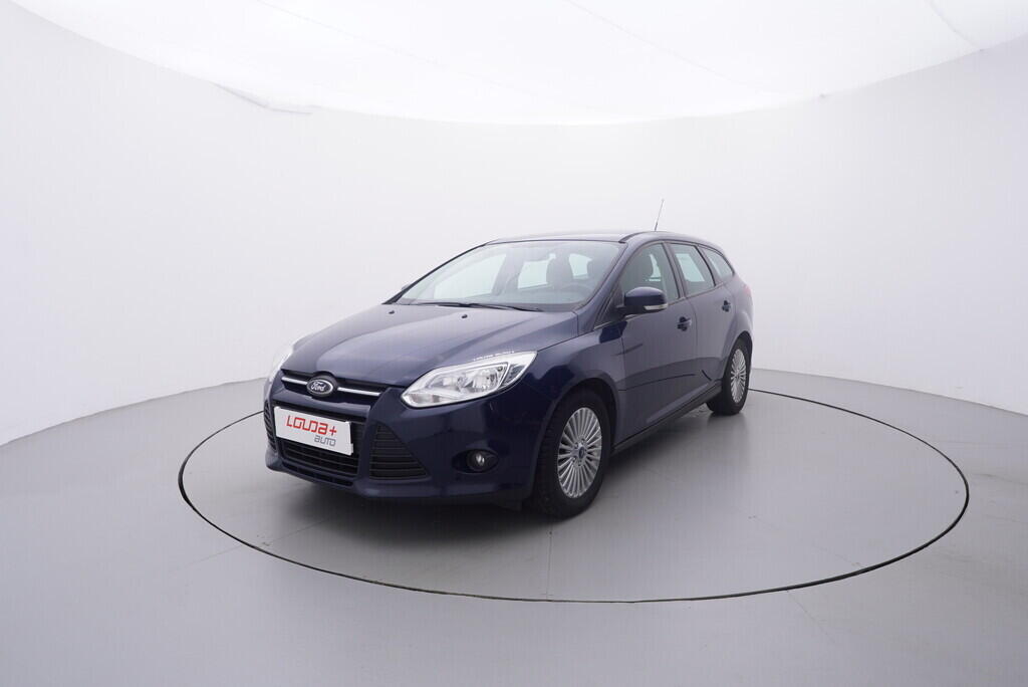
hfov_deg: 77.3
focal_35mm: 22
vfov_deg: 56.2
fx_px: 643
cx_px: 514
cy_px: 344
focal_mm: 15
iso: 200
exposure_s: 1/80
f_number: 5
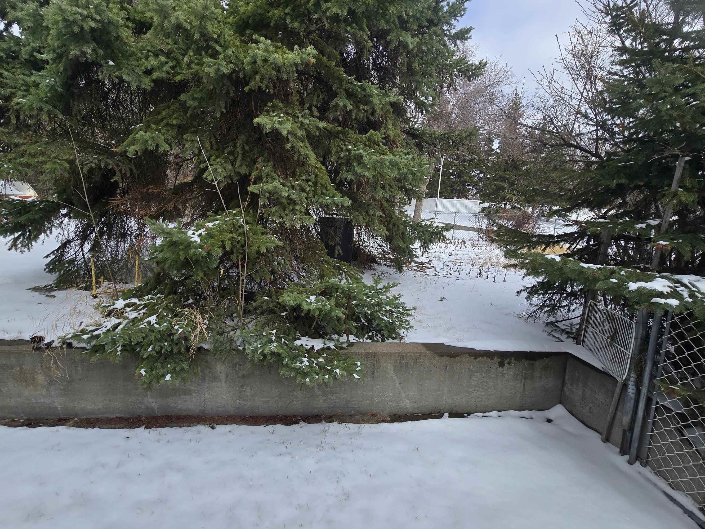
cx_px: 324
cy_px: 240
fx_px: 306
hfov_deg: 98.0
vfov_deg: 81.5
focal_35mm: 15
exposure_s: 1/1087
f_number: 2.2
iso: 50
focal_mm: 2.2
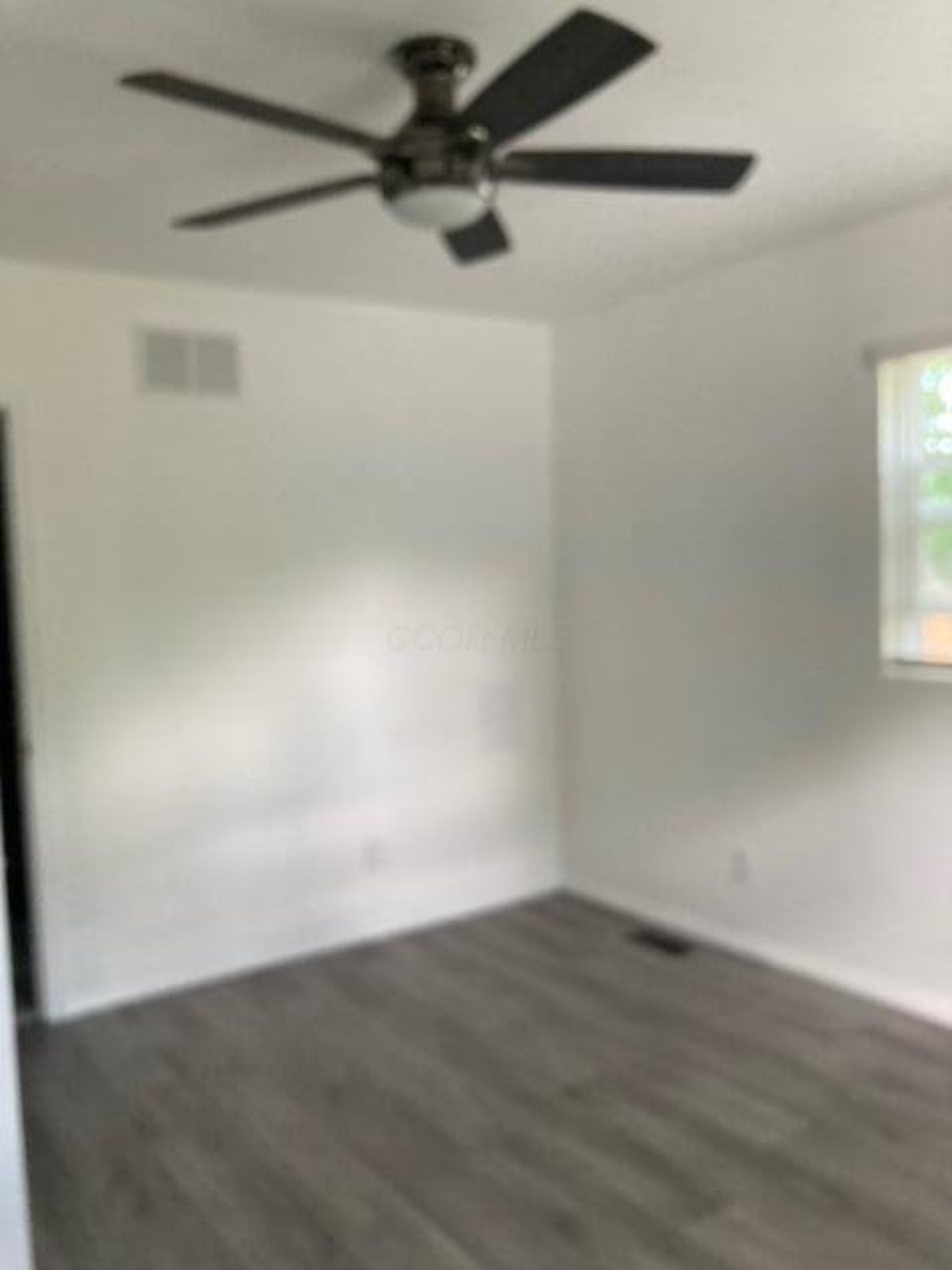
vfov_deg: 63.4
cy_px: 635
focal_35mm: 28
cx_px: 476
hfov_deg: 49.7
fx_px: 1027
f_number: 1.8
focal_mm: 3.99
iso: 200
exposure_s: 1/60
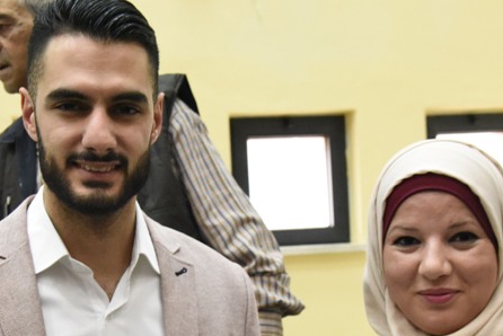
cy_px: 311
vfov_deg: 17.2
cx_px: 197
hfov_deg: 25.9
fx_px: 1091
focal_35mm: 78
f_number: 6.3
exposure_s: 1/160
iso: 6400
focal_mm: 34
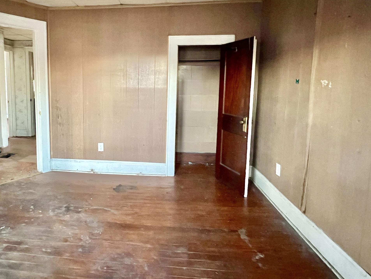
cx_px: 140
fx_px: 225
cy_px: 111
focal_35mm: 21
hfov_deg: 77.6
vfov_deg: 62.8
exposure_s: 1/53
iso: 1000
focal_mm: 1.57
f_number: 1.8
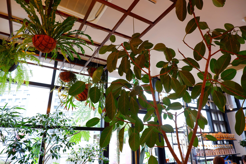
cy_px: 82
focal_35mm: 23
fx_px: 157
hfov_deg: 76.1
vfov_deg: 55.1
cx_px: 123
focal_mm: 15
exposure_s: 1/50
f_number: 3.5
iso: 200
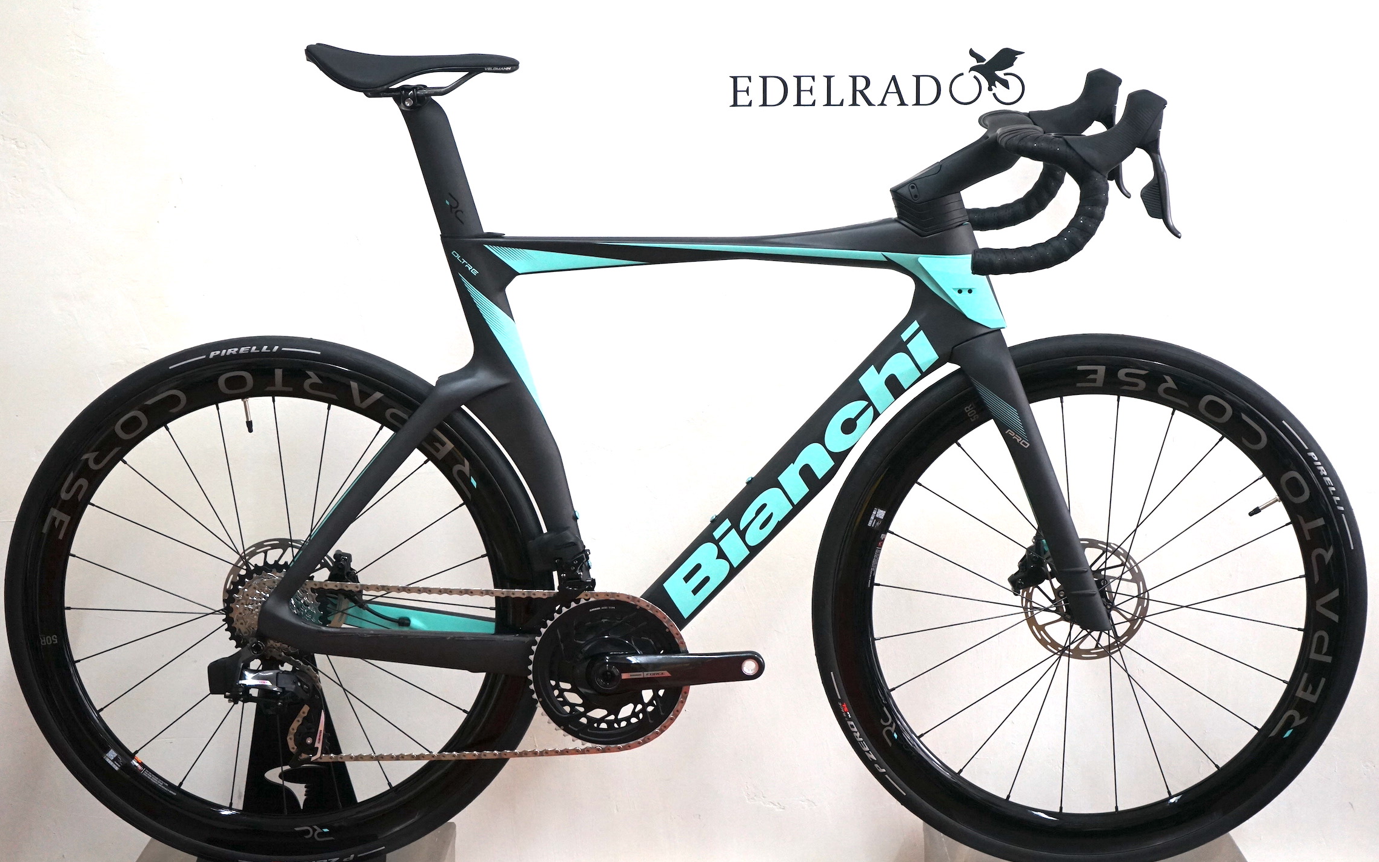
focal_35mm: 71
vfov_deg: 18.4
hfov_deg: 29.0
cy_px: 453
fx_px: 2669
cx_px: 686
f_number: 5.6
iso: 2000
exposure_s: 1/160
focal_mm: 69
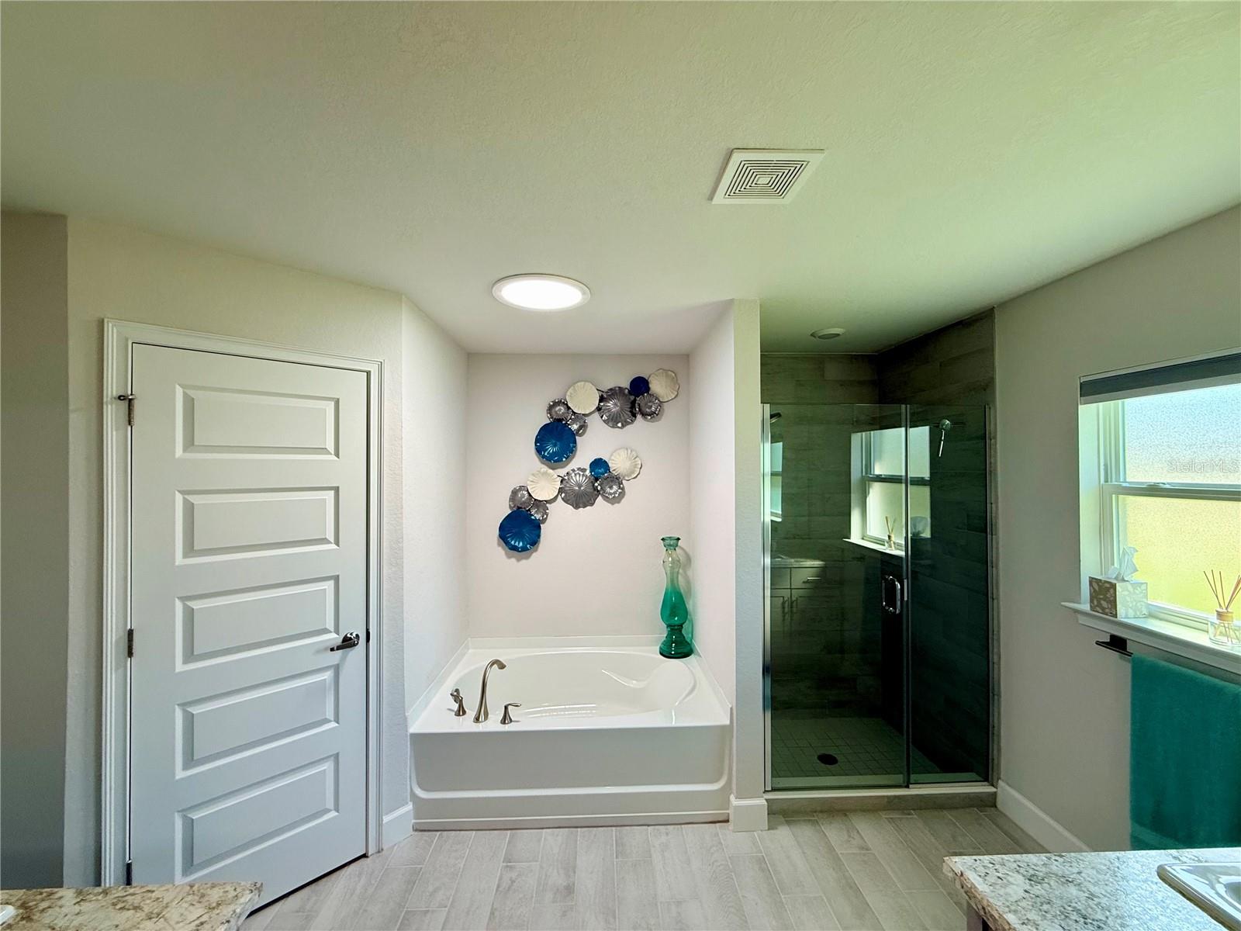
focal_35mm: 14
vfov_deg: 85.7
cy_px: 466
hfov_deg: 102.1
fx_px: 502
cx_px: 620
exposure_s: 1/120
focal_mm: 2.22
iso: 100
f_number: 2.2
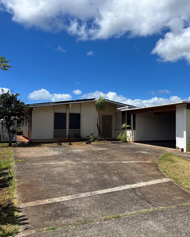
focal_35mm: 34
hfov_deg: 41.3
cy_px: 118
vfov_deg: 52.8
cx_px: 154
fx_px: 239
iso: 50
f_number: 1.6
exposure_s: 1/5076
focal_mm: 5.1
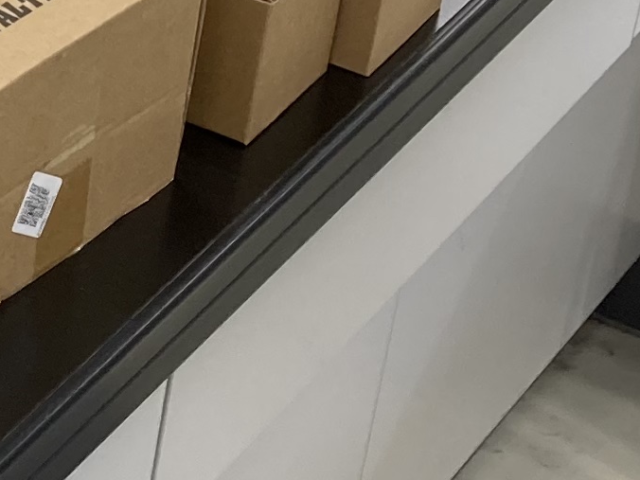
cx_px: -623
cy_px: -149
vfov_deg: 8.8
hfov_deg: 10.8
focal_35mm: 167
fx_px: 3088
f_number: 1.8
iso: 50
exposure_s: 1/50
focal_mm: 3.99
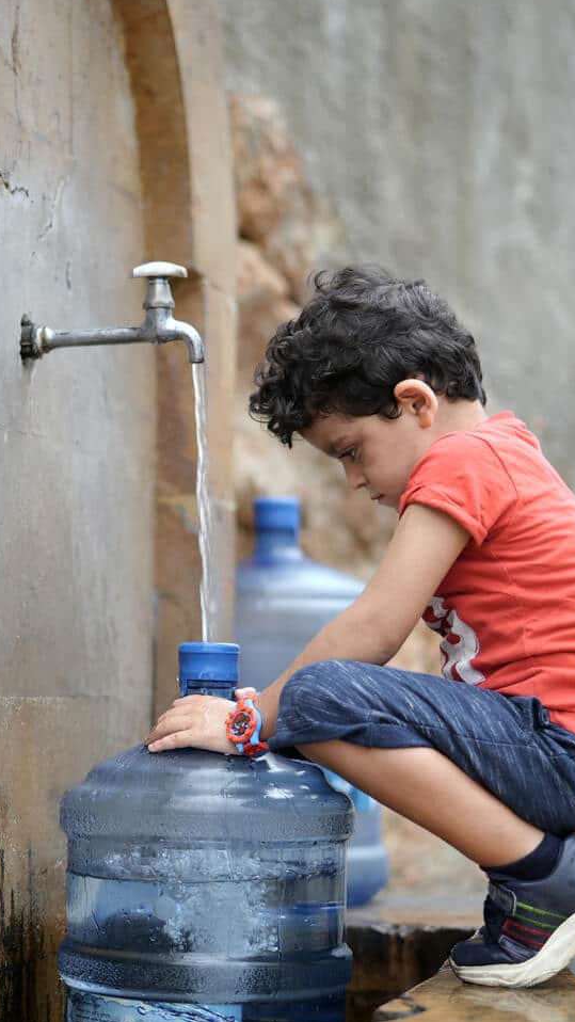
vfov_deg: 25.3
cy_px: 517
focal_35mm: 84
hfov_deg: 14.3
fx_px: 2276
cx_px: 73
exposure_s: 1/100
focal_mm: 50
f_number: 1.4
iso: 200
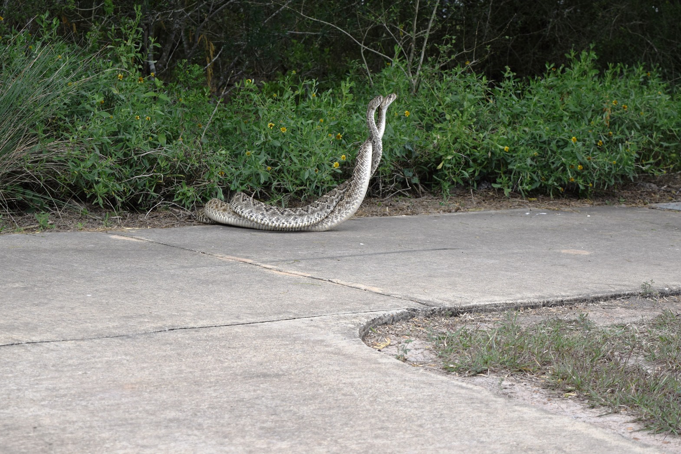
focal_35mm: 82
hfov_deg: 24.6
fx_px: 1560
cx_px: 340
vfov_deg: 16.5
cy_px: 227
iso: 500
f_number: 5.6
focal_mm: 55
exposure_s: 1/1000
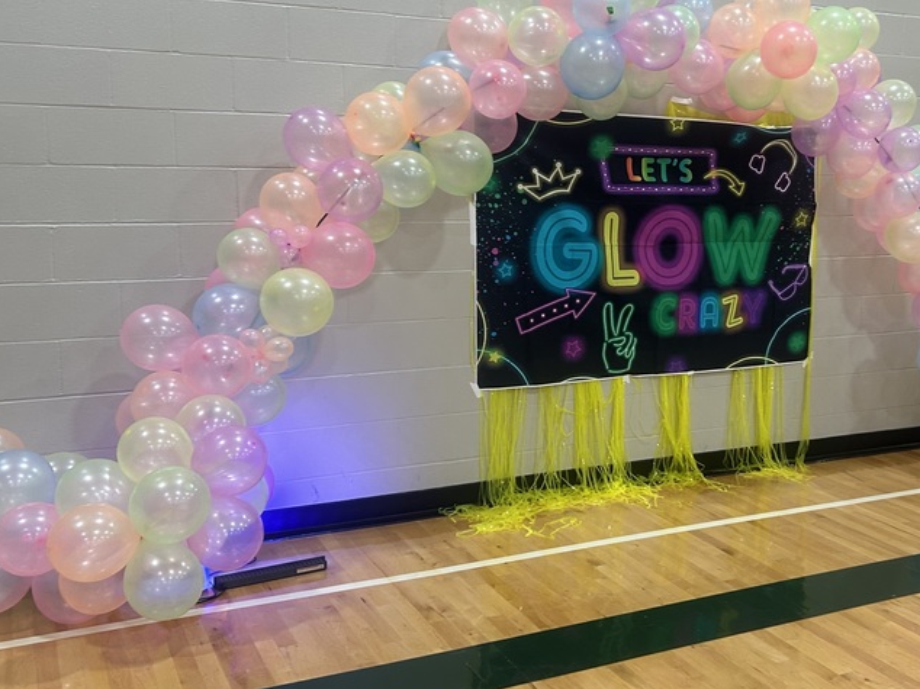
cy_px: 290
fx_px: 1116
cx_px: 644
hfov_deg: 43.9
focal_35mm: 42
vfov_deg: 34.3
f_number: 1.5
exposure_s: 1/60
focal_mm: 5.7
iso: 125
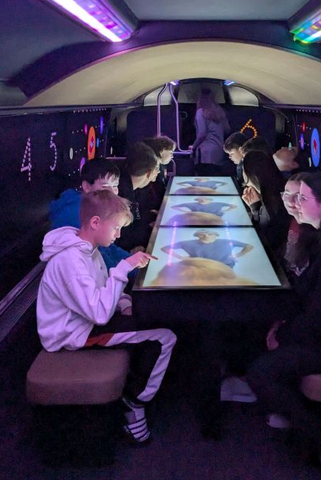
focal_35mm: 39
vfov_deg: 49.2
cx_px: 215
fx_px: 521
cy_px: 187
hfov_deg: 33.9
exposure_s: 1/50
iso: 383
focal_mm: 4.38
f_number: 1.73
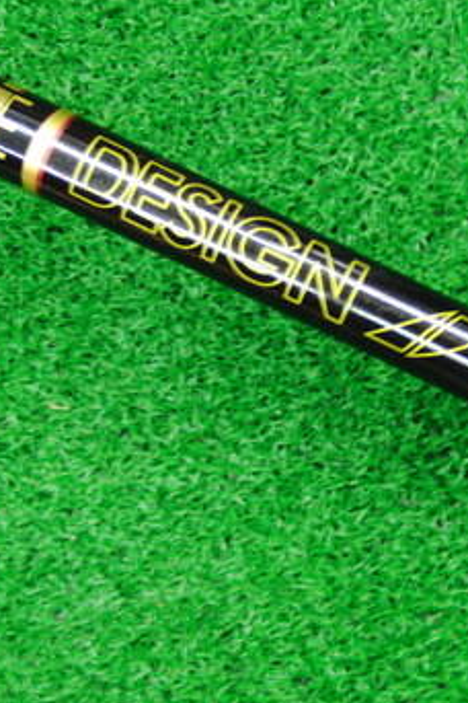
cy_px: 327
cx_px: 367
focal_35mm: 72
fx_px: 1404
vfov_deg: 28.1
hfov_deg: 18.8
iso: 400
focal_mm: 6.42
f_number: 3.6
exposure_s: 1/20
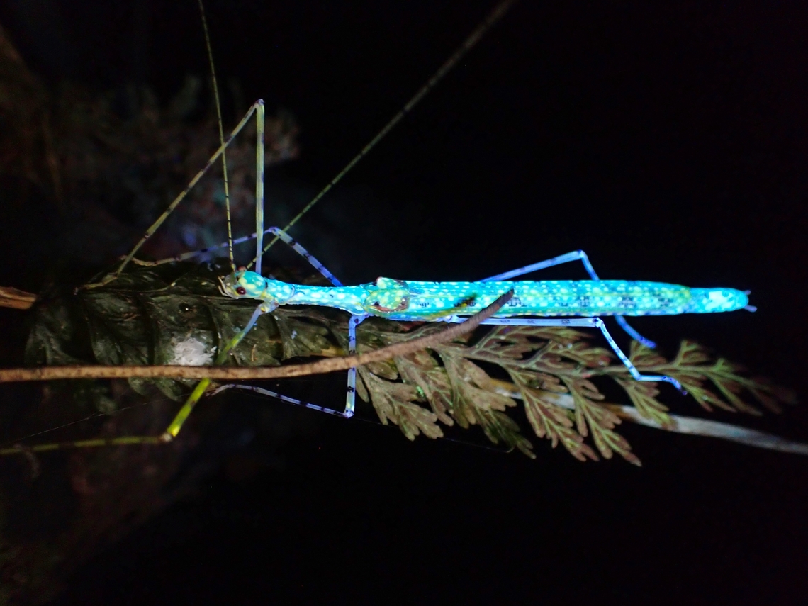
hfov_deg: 60.0
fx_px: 700
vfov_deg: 46.8
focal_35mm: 30
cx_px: 404
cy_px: 303
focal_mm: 5.4
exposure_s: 1/30
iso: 800
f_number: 2.3
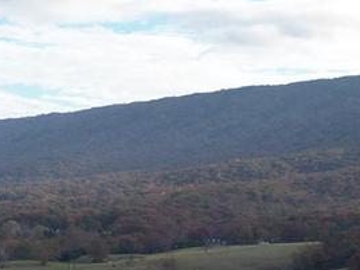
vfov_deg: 10.9
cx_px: -210
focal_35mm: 129
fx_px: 1342
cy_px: 446
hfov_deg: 14.1
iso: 110
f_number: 1.7
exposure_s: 1/1500
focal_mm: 6.72
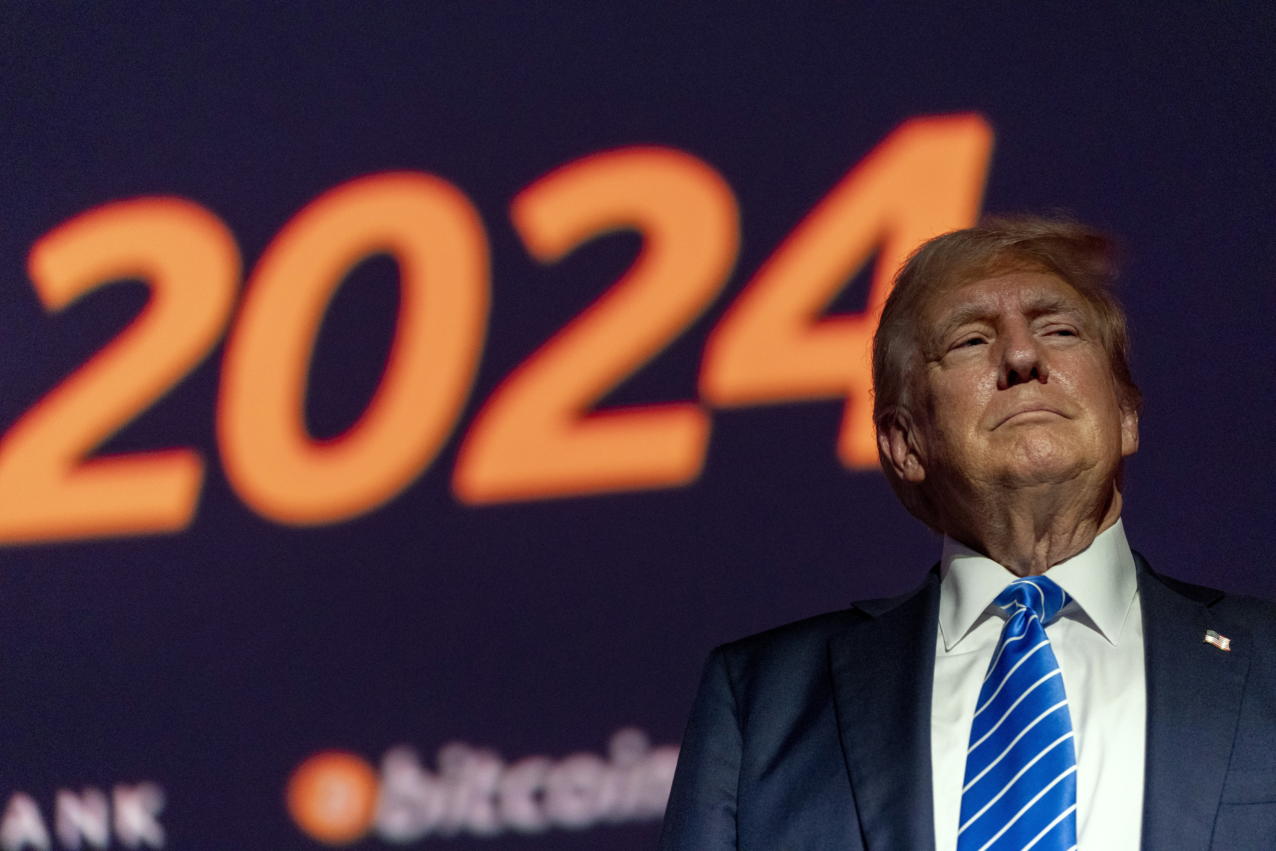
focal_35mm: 132
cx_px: 638
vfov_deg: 10.4
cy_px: 426
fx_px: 4678
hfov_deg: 15.5
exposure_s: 1/640
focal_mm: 132
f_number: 2.8
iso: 5000
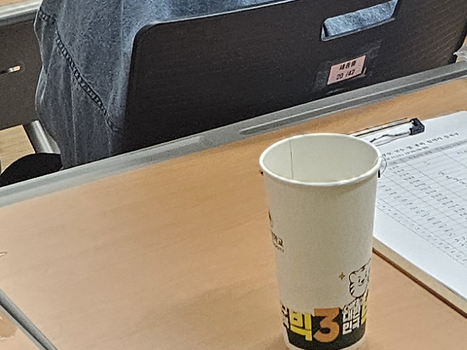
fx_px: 1848
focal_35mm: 137
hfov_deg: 14.3
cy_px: -486
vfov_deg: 9.6
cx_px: 417
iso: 250
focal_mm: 5.4
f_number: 1.8
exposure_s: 1/120
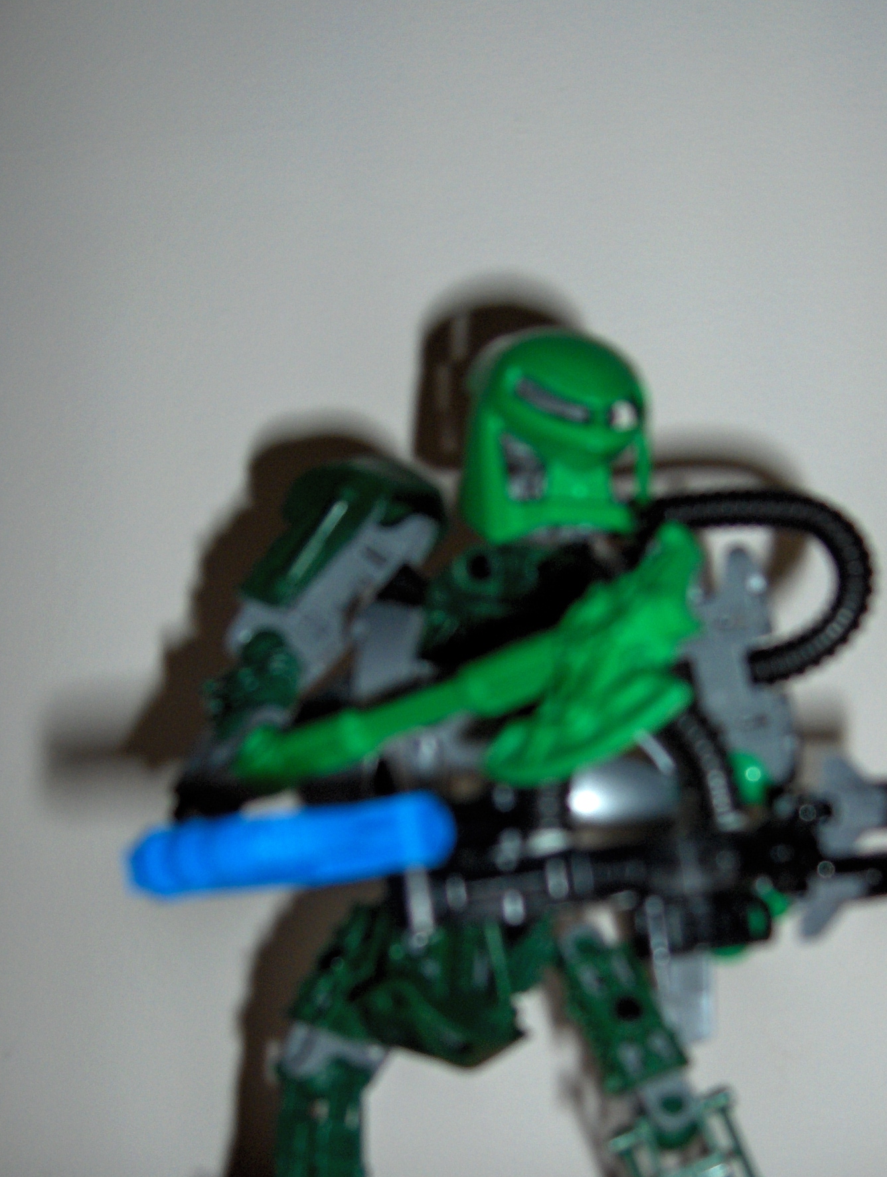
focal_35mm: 57
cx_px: 536
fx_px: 1942
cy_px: 824
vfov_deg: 33.3
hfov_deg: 25.7
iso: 100
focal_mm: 8
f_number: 2.8
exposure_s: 1/60
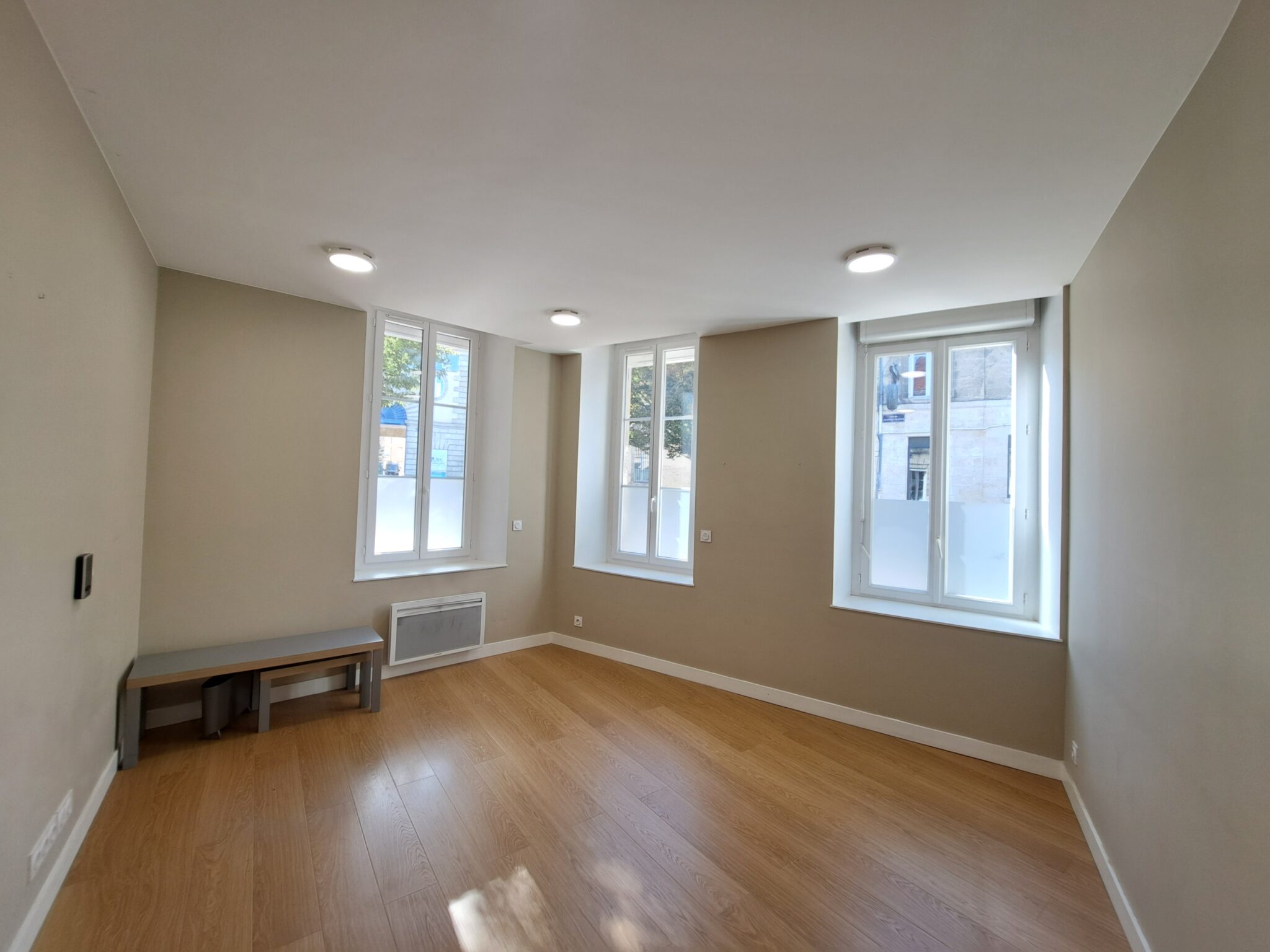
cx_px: 635
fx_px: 477
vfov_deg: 89.9
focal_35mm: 13
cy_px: 476
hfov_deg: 106.2
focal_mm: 1.74
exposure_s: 1/50
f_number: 2.2
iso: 50
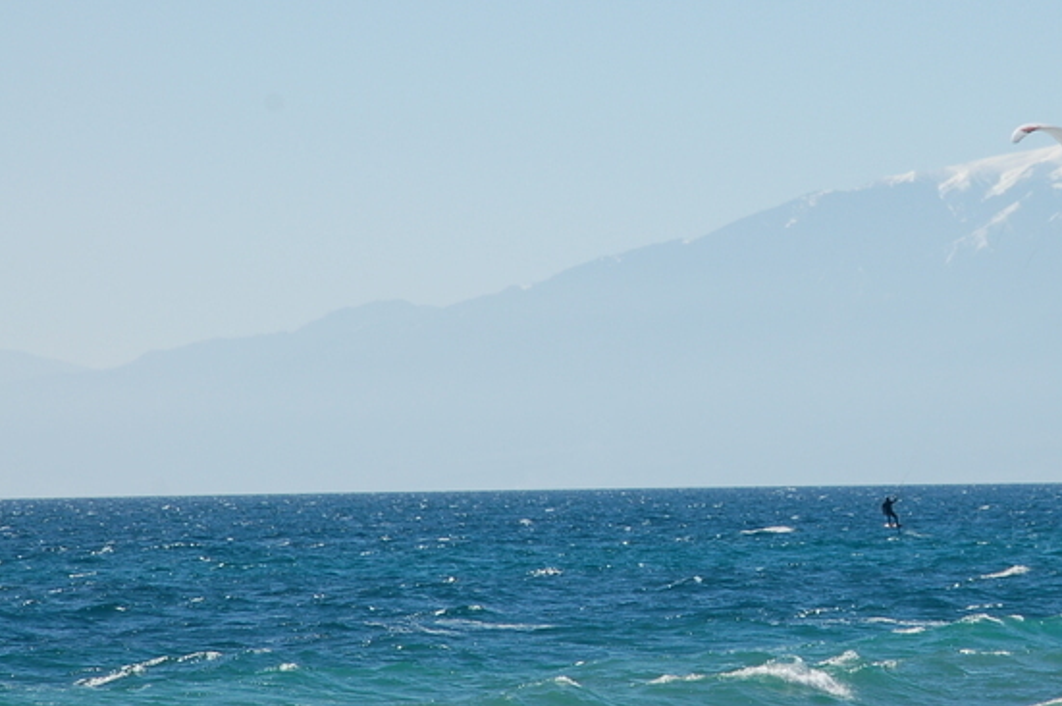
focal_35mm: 293
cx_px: 948
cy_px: 207
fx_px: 8631
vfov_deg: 4.7
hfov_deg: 7.0
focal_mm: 105
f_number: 11
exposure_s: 1/500
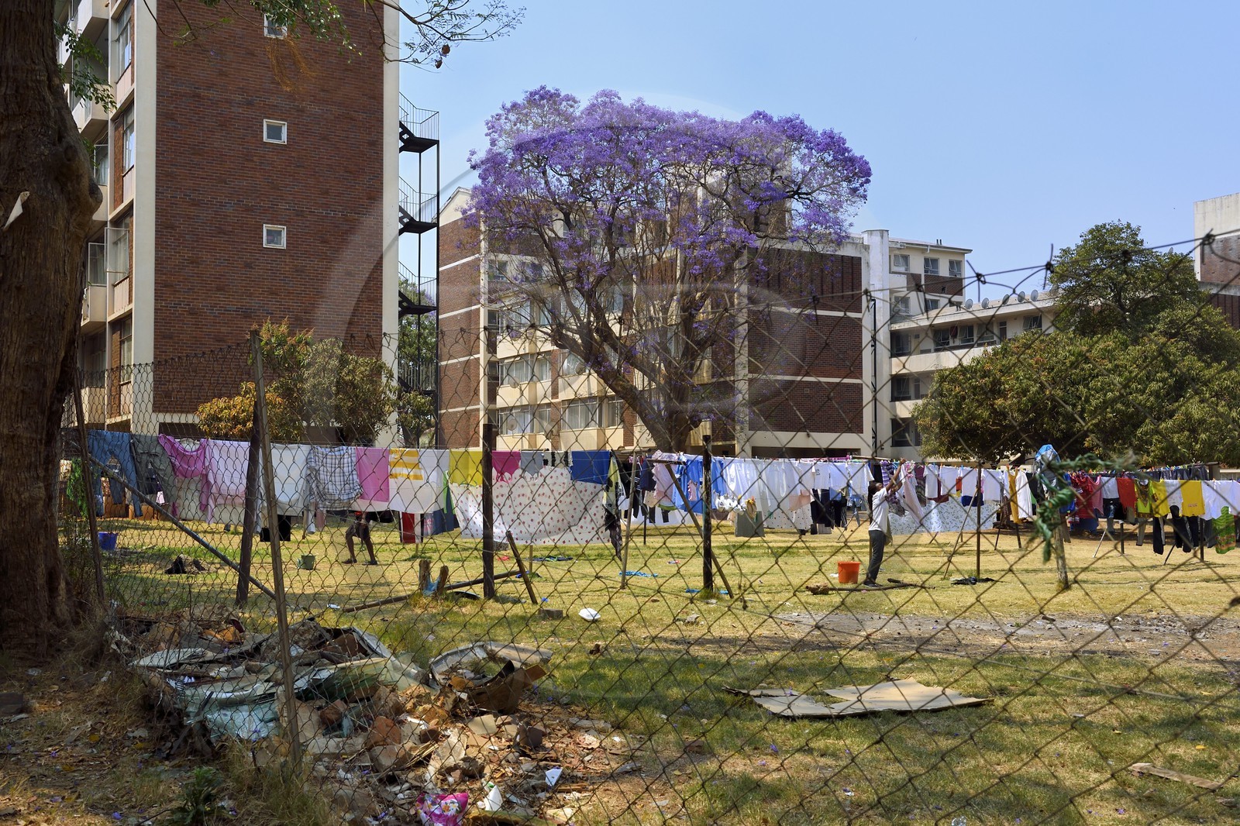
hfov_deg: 50.7
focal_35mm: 38
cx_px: 620
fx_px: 1309
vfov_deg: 35.0
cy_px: 413
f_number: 11
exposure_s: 1/320
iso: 200
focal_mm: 38
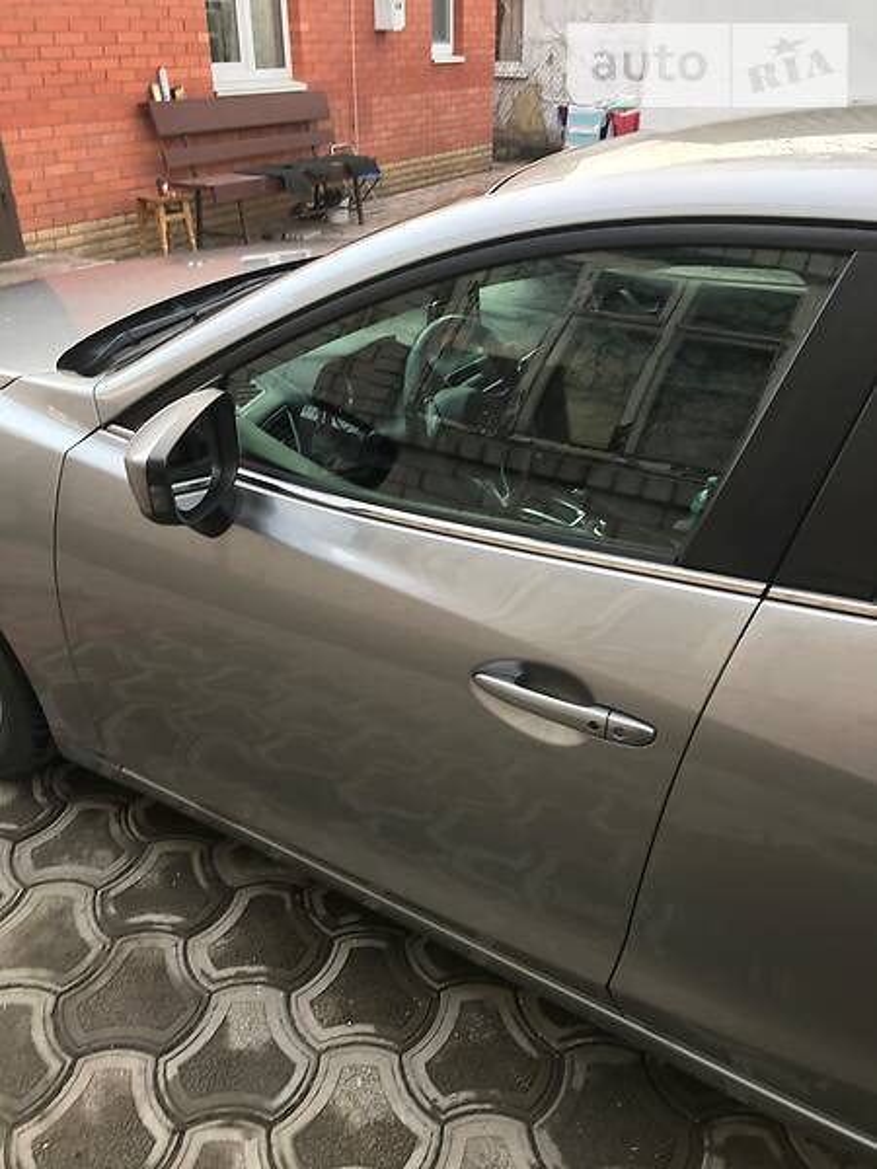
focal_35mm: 28
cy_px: 584
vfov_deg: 63.4
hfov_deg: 49.7
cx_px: 438
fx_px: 946
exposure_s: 1/50
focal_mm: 4
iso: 25
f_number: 1.8
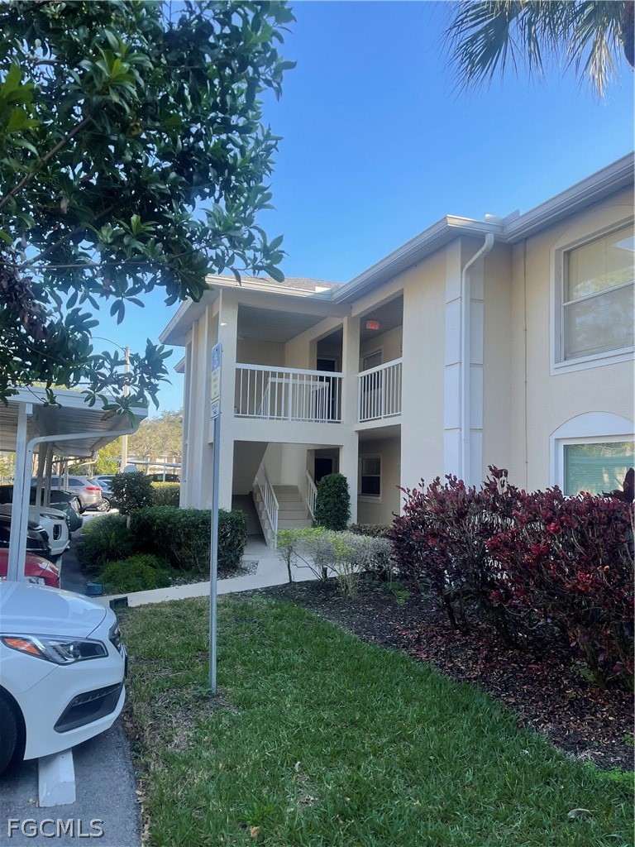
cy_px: 424
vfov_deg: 69.4
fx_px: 611
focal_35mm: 25
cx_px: 318
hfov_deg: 54.9
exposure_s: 1/750
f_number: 1.6
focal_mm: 5.1
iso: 32
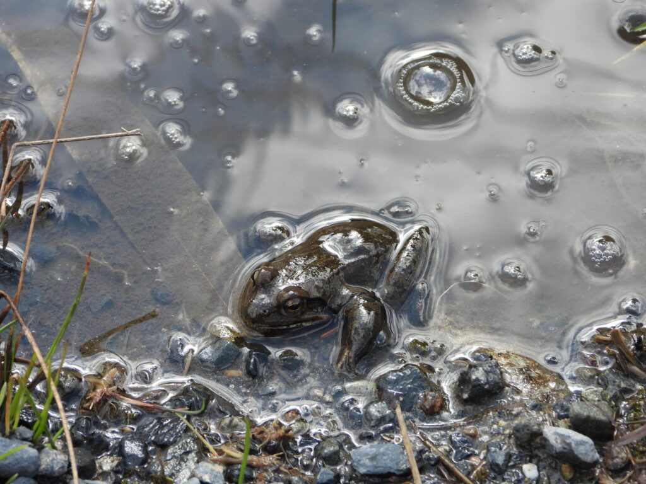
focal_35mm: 145
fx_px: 2706
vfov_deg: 10.2
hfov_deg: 13.6
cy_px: 242
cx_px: 323
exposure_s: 1/200
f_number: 4
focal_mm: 26.1
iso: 100
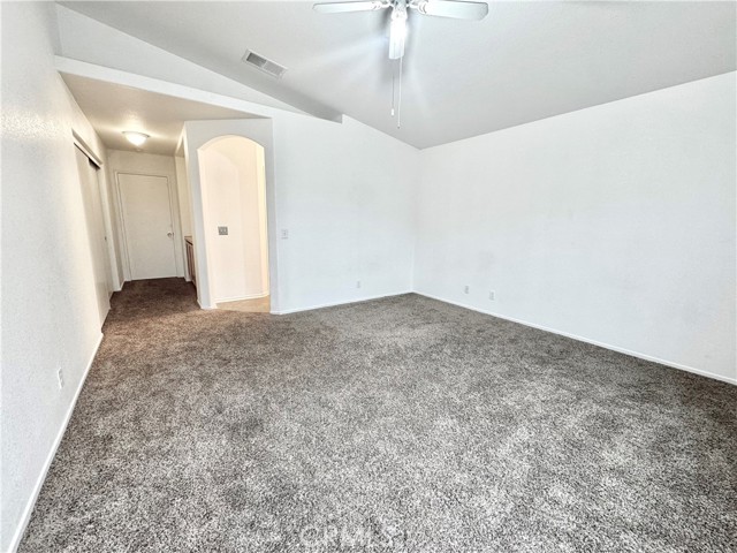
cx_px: 368
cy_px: 276
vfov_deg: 85.7
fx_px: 298
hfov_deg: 102.1
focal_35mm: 14
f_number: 2.2
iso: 160
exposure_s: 1/60
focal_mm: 2.22
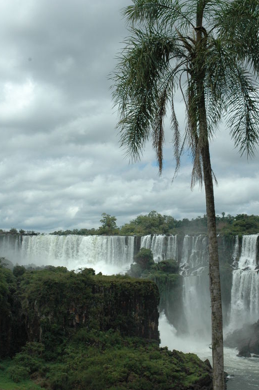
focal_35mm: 64
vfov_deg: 31.4
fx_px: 692
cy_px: 217
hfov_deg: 21.2
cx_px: 120
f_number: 13
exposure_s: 1/640
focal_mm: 34
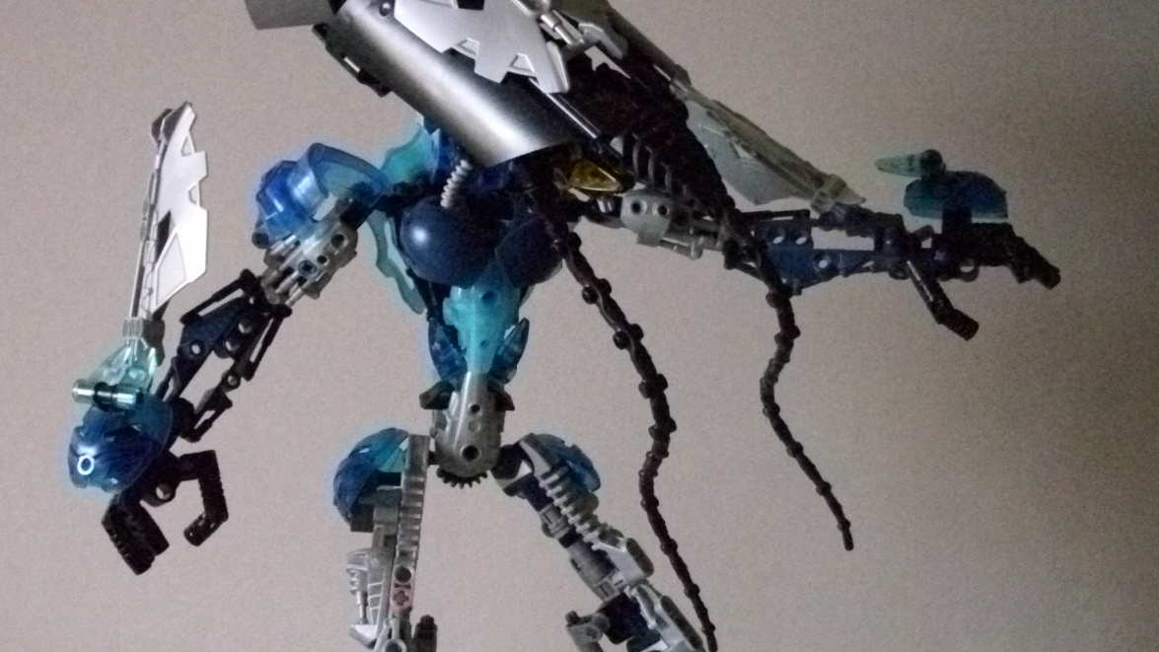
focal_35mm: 46
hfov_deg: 44.6
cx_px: 616
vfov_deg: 26.0
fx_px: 1414
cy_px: 363
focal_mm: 6.2
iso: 800
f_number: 2.8
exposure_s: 1/60
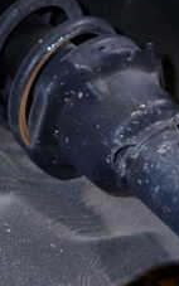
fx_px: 655
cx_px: 146
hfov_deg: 15.4
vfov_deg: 24.6
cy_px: 166
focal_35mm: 84
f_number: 2.3
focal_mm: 5.4
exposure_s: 1/30
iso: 200
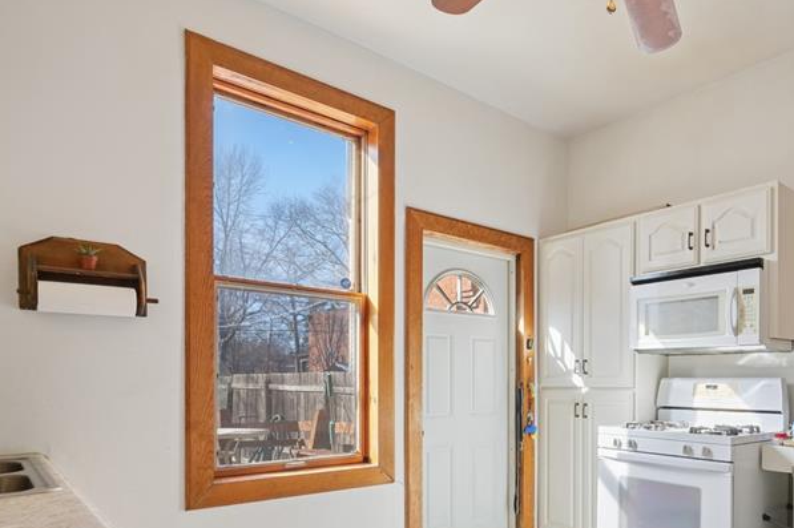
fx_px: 529
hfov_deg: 71.2
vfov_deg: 51.2
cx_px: 543
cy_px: 384
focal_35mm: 24
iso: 400
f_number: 8
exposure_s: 1/250
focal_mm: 14
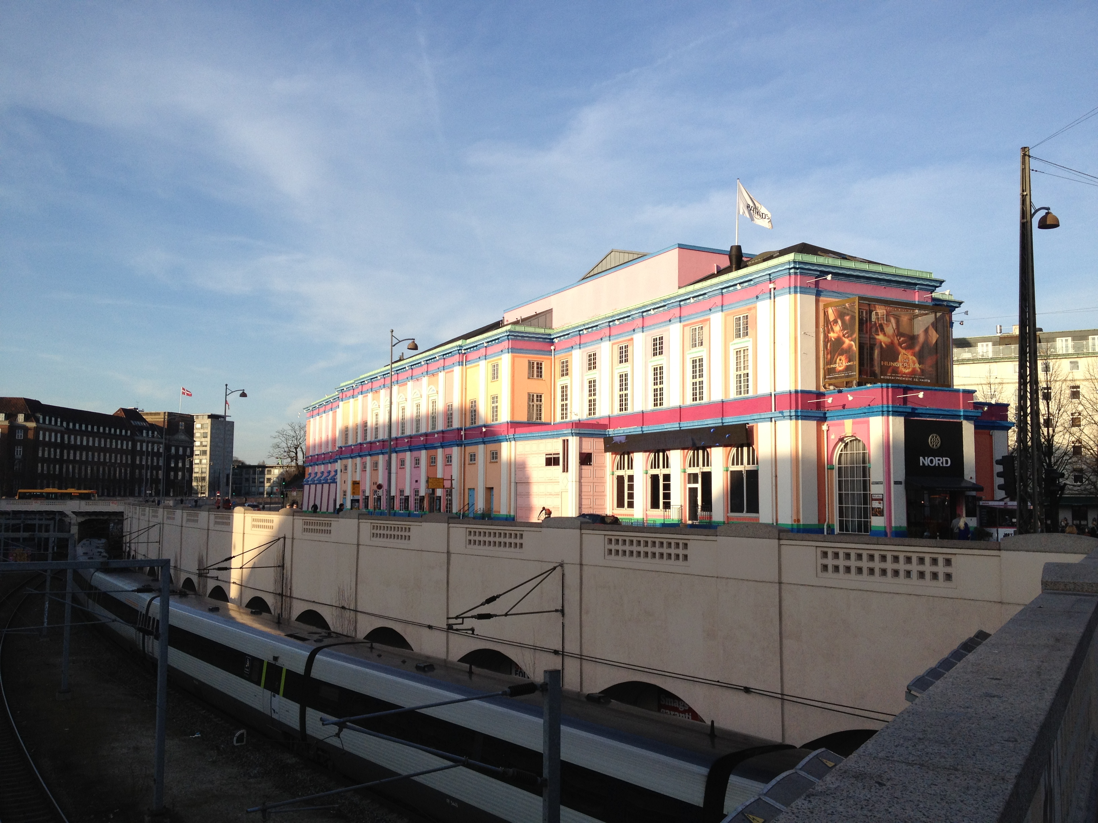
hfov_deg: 52.6
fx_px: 1110
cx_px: 549
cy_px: 412
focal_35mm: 35
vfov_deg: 40.7
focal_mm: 4.28
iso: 64
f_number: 2.4
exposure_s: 1/1151
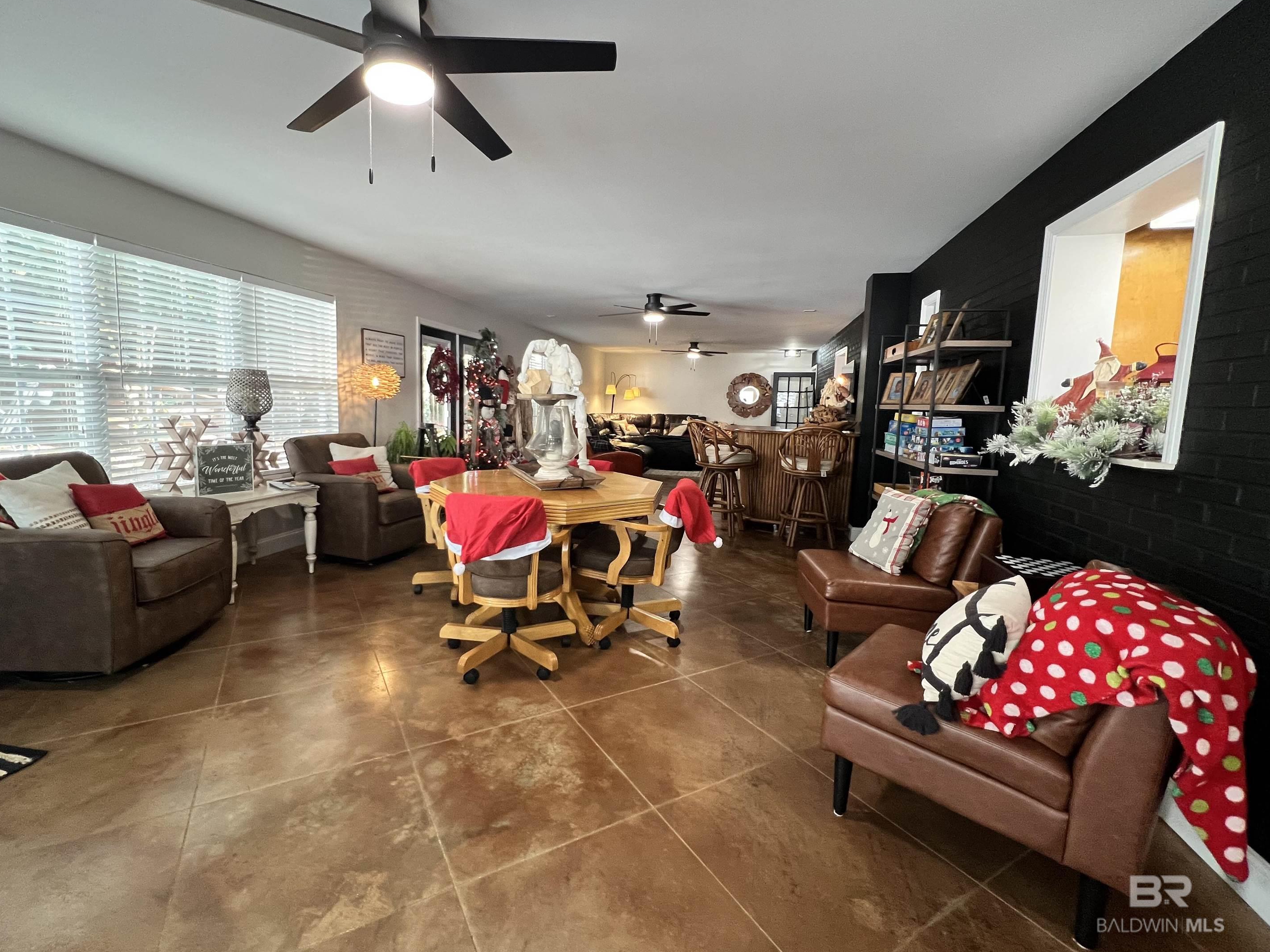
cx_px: 588
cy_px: 457
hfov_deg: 101.9
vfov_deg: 85.6
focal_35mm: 14
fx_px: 514
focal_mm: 1.57
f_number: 1.8
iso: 320
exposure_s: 1/60
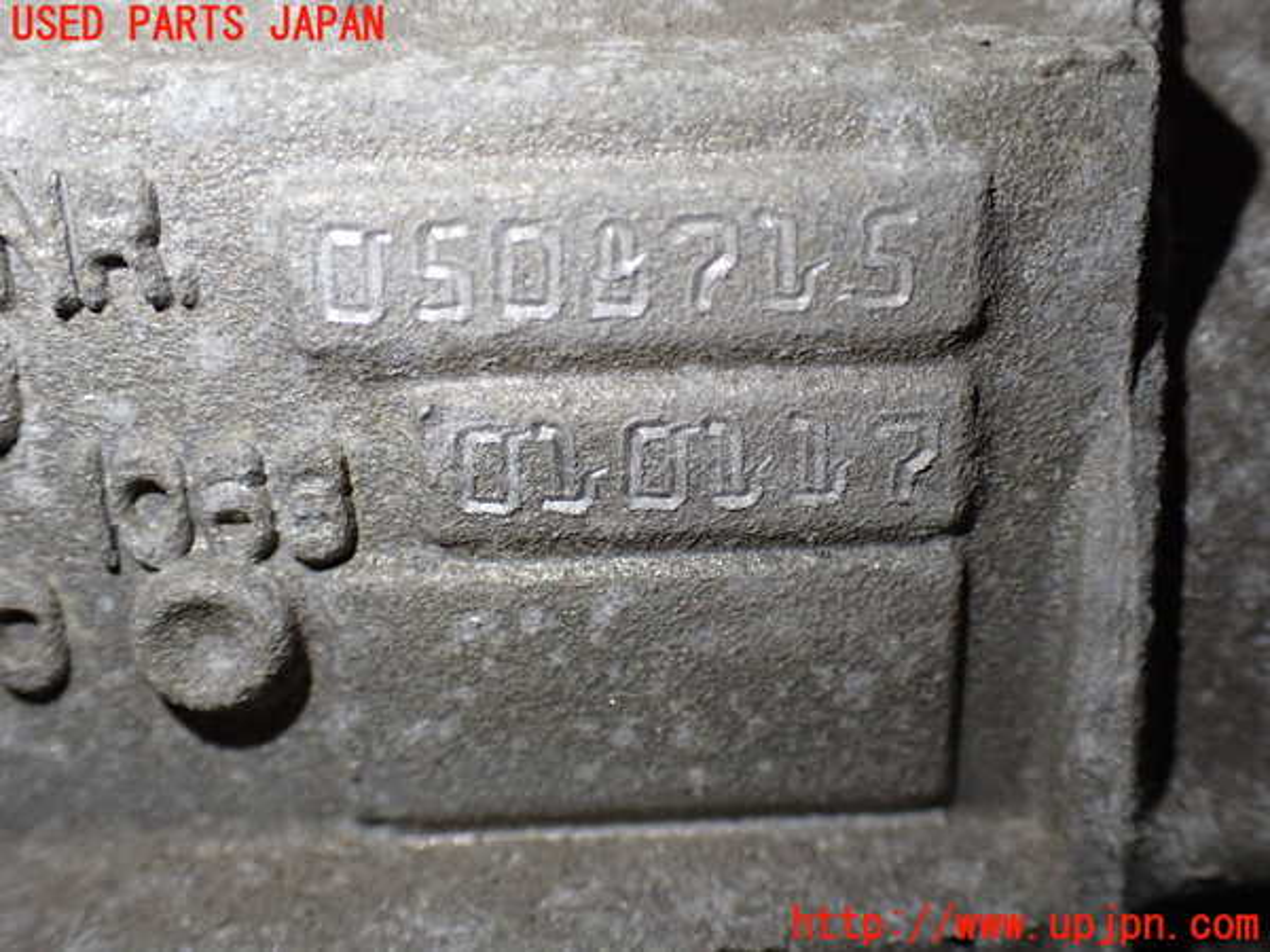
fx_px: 1504
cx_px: 635
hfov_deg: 45.8
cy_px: 476
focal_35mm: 41
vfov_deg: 35.1
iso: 320
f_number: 2.8
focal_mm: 7.31
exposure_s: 1/160
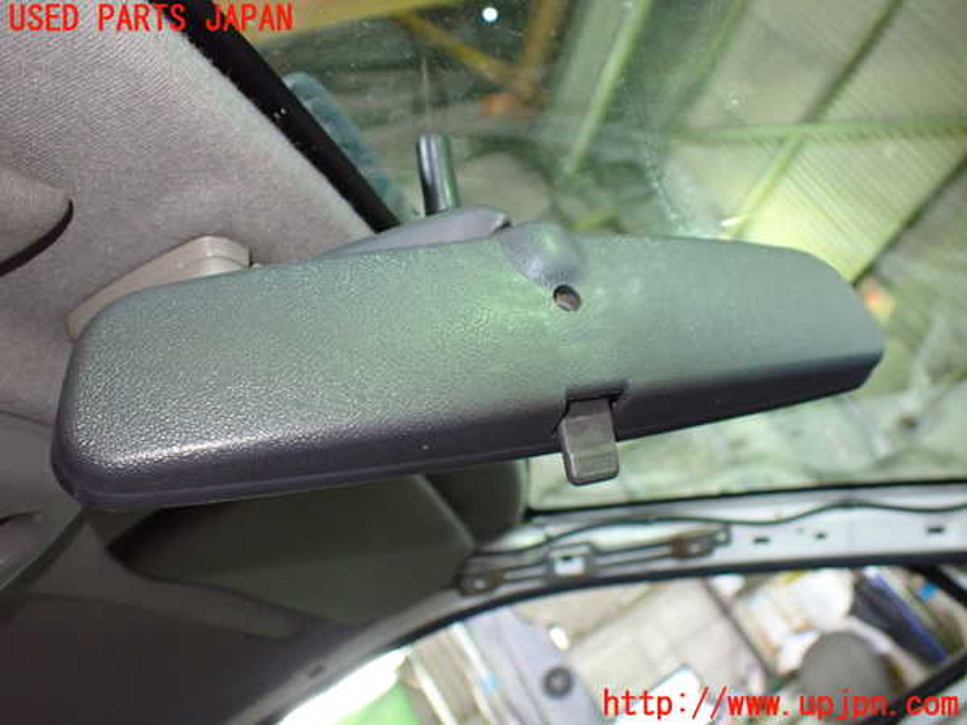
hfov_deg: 60.0
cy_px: 362
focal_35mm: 30
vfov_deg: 46.8
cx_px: 484
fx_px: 838
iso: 800
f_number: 2.3
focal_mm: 5.4
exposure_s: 1/50
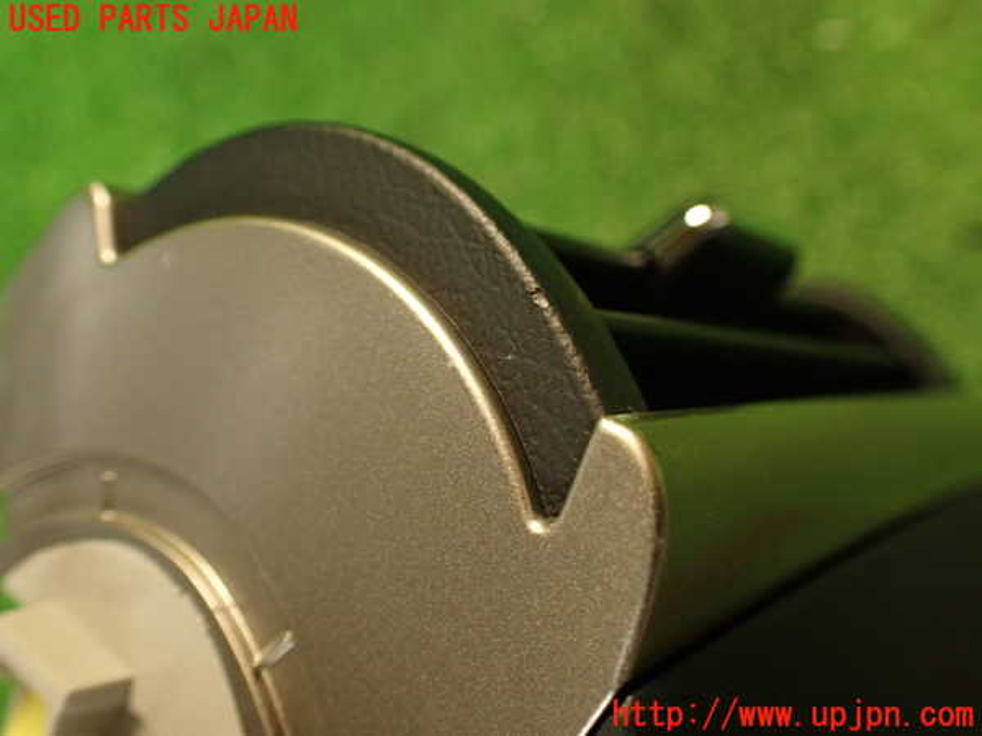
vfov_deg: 44.2
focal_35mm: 32
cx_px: 491
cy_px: 368
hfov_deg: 56.8
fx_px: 908
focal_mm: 5.79
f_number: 2.4
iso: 400
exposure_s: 1/30
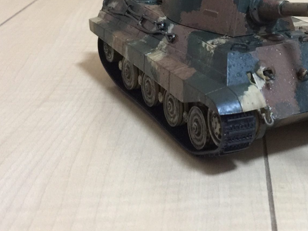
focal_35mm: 65
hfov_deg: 27.8
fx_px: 578
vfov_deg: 22.1
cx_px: 318
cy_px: 22
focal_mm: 4.15
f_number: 2.2
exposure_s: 1/15
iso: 125
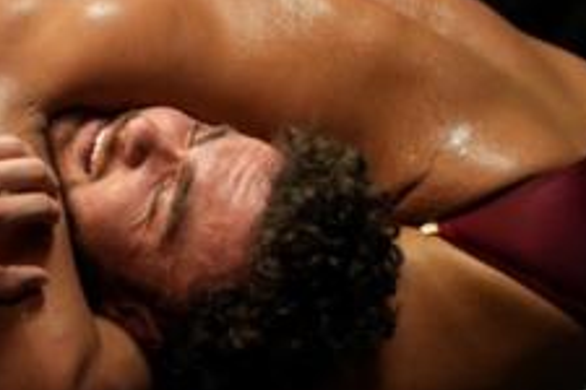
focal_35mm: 111
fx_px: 1807
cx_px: 89
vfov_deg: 12.3
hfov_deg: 18.2
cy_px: 117
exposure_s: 1/125
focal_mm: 49.9
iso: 3200
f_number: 2.8
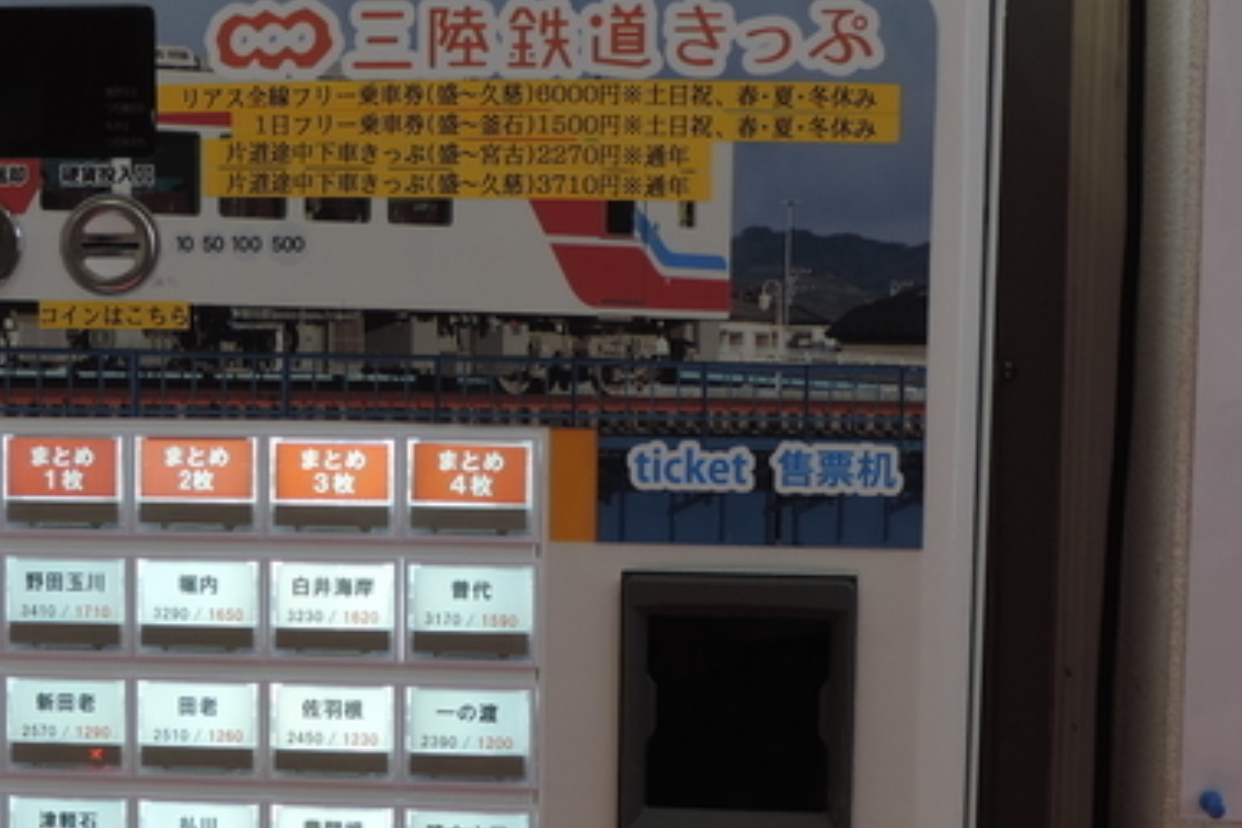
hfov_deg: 22.9
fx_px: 3036
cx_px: 335
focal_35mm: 88
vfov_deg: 15.5
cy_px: 588
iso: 80
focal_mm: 7.1
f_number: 3.3
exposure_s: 1/80
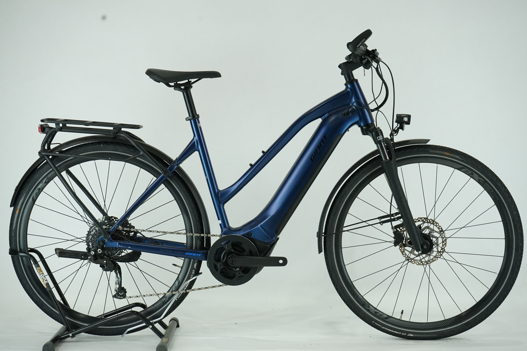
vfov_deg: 20.3
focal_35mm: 67
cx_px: 264
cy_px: 176
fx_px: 981
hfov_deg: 30.1
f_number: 8
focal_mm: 67
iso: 2000
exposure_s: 1/200
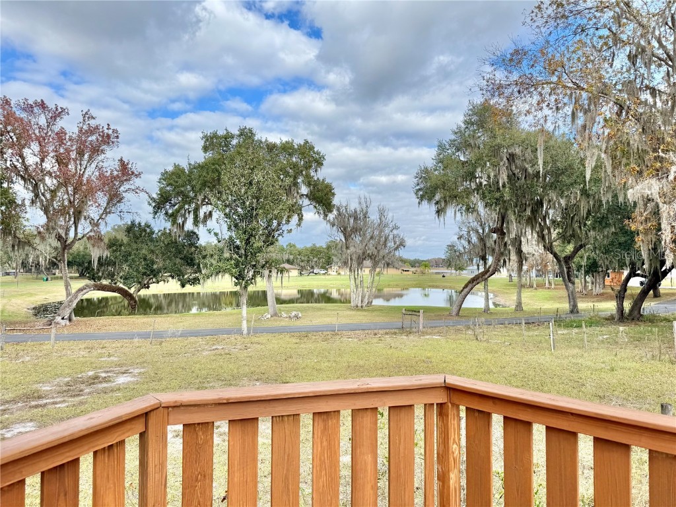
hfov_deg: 71.6
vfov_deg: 56.8
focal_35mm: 24
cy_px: 254
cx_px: 338
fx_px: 469
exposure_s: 1/3096
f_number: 1.78
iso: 80
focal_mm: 6.76
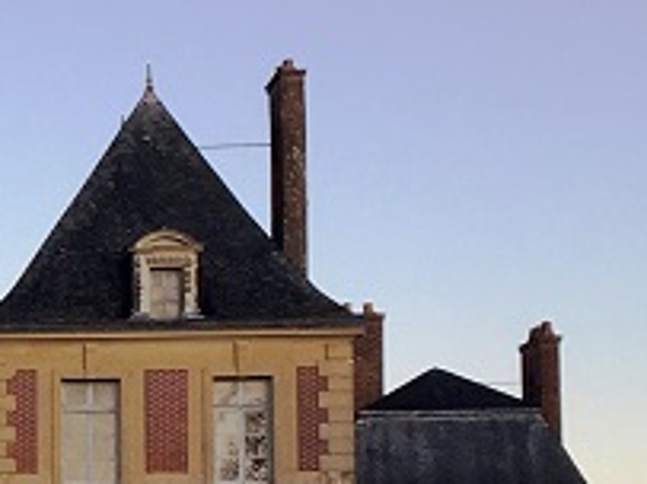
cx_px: -520
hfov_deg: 12.6
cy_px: 557
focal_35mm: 143
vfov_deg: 10.2
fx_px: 2671
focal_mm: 4.15
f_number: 2.2
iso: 25
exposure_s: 1/133
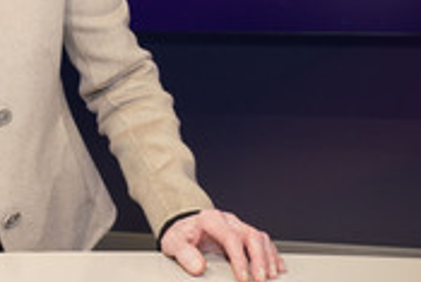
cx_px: -1
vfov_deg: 12.9
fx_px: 1205
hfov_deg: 19.2
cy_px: -65
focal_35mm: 103
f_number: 5.6
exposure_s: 1/125
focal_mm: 40
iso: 2000
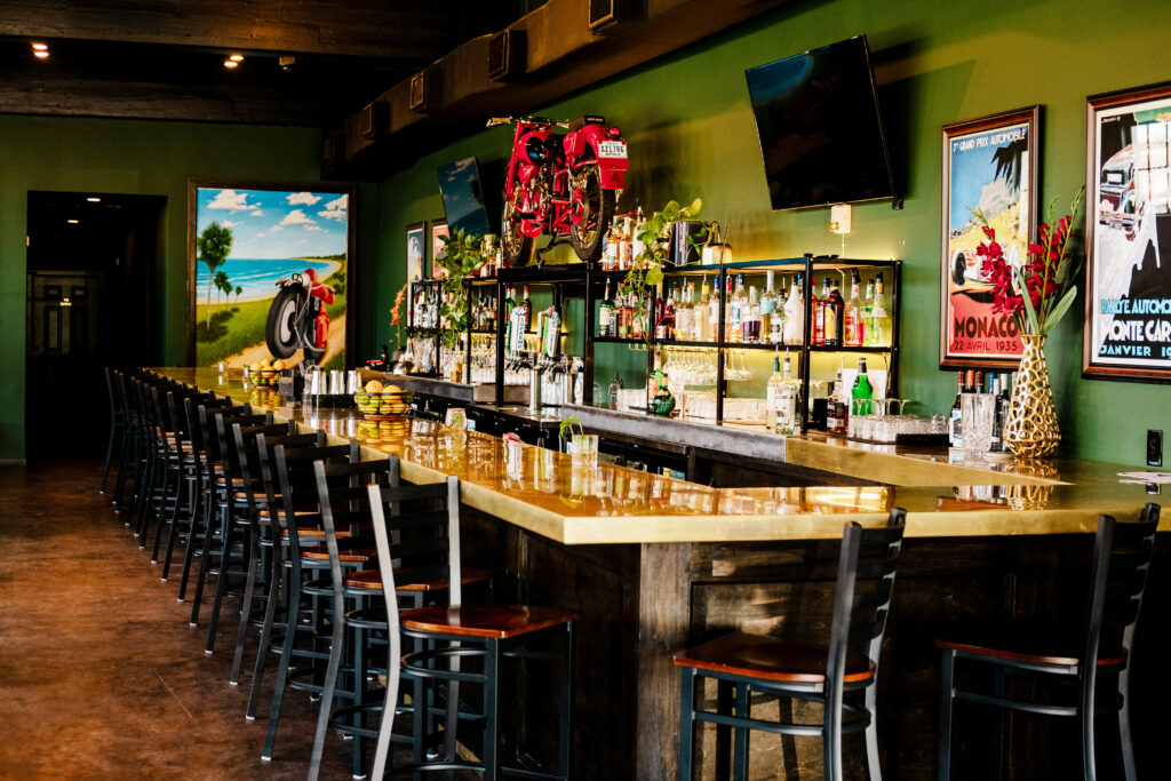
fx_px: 1724
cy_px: 390
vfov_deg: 25.5
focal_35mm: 53
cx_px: 586
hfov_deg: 37.5
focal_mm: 35
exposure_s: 1/125
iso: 800
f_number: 2.8
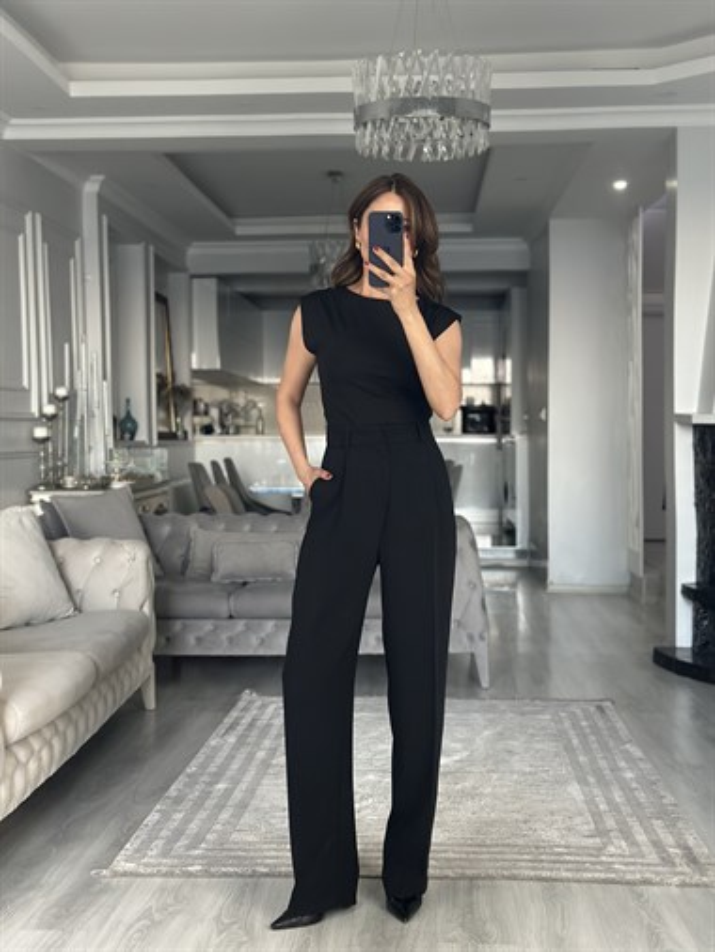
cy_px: 476
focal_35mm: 48
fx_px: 1321
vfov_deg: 39.6
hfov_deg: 30.3
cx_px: 358
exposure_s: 1/60
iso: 320
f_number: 1.78
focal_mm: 6.86
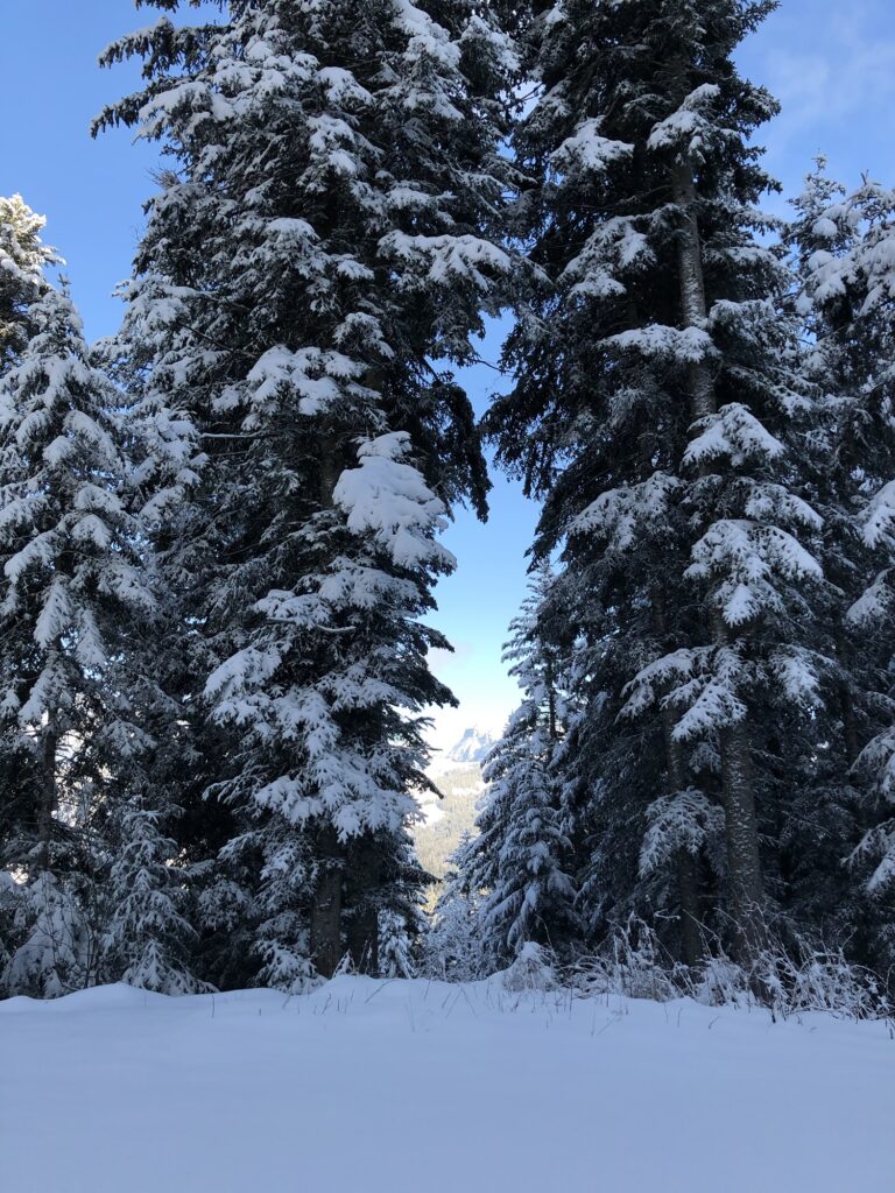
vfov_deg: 63.4
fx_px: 965
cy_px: 596
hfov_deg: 49.7
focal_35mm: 28
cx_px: 448
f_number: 1.8
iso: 20
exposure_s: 1/738
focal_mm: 4
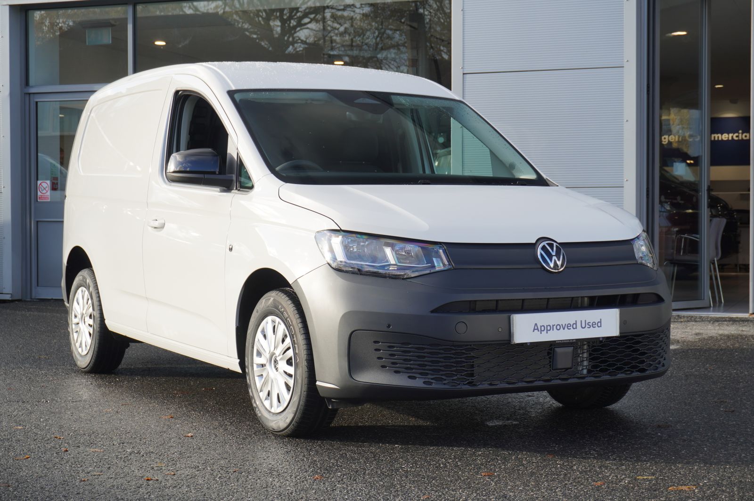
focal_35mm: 62
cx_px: 377
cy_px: 250
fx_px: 1287
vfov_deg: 22.0
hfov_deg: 32.7
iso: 100
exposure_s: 1/90
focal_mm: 41
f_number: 5.6
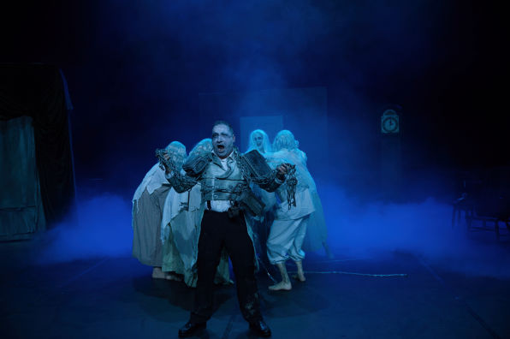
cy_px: 170
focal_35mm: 36
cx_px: 255
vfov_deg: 36.8
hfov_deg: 53.2
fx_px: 509
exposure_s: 1/320
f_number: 2.8
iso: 2500
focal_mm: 36
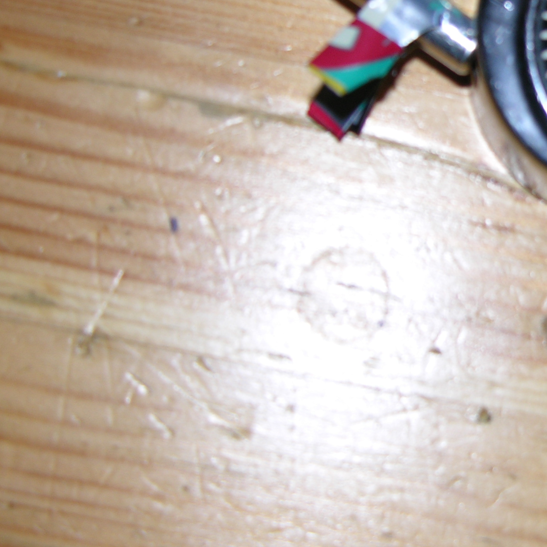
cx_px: 576
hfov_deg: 17.9
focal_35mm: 94
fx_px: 1681
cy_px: 147
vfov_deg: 18.4
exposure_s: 1/60.1
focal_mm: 11.6
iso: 50
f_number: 3
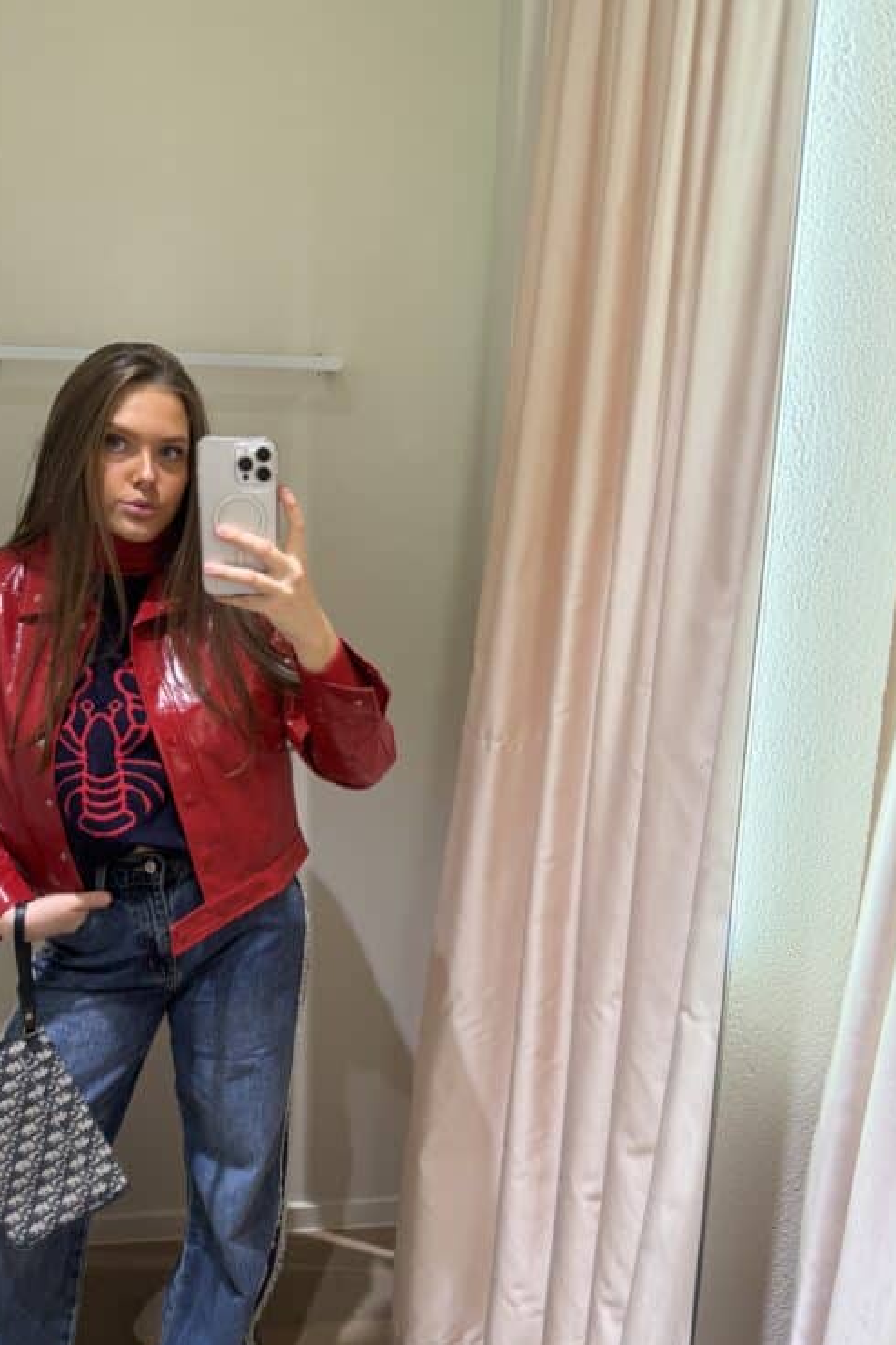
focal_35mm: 27
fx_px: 1008
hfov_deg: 47.8
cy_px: 696
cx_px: 387
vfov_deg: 67.4
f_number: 1.78
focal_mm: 6.76
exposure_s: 1/100
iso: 100
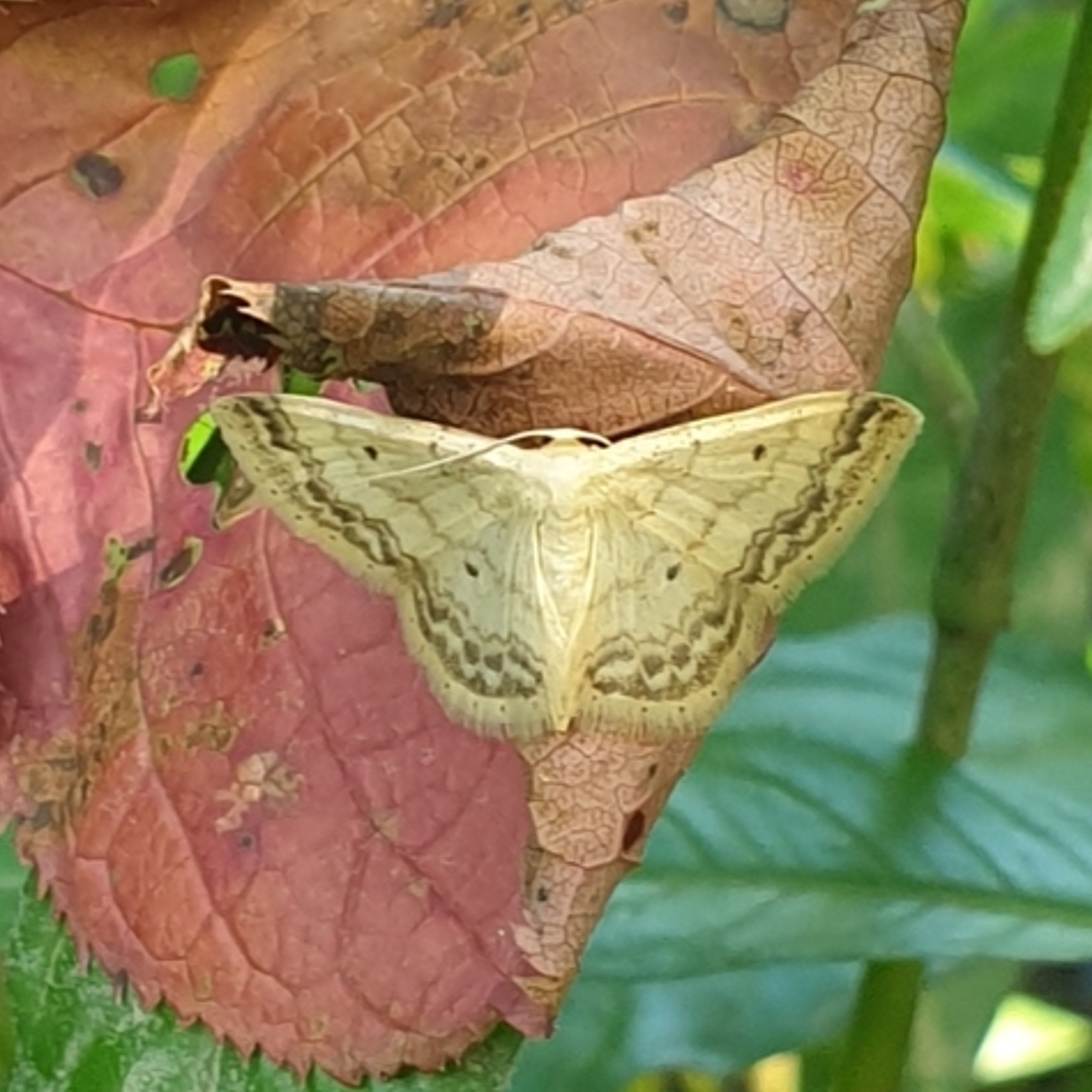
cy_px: 415
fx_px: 1106
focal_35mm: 31
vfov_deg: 52.0
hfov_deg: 52.5
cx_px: 549
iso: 50
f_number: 2.4
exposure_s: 1/60
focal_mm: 4.3
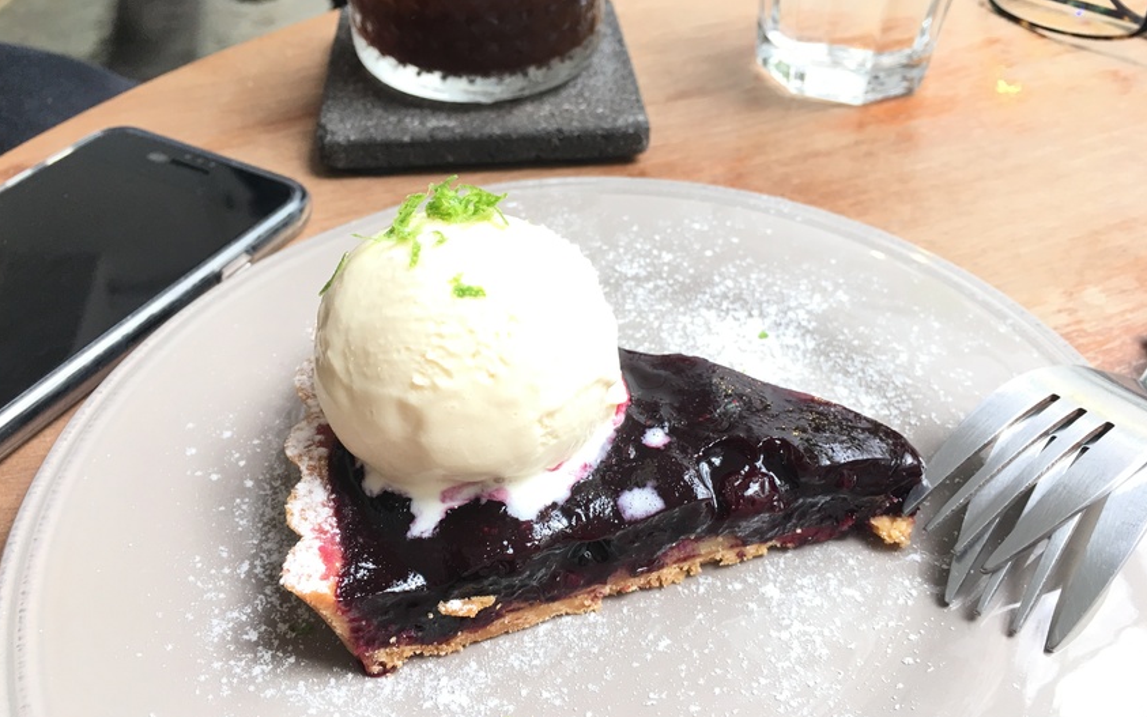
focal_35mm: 31
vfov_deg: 40.6
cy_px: 387
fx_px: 969
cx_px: 574
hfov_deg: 61.2
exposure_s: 1/15
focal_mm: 4.15
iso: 25
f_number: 2.2
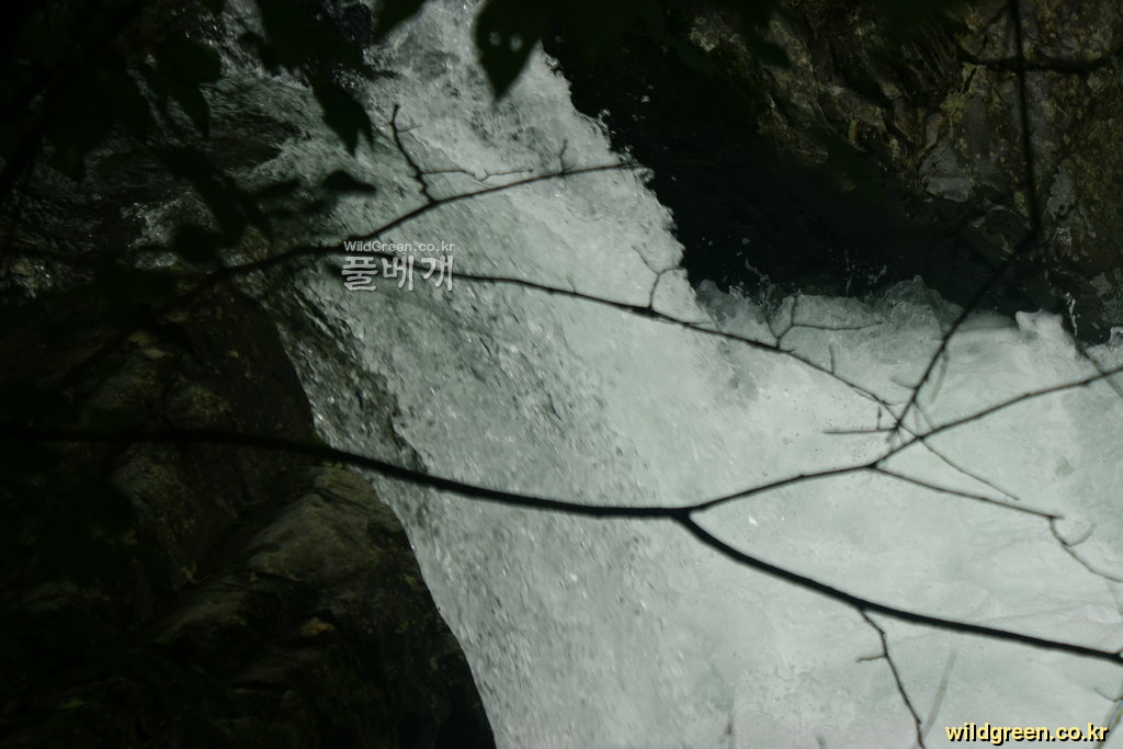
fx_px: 3276
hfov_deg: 19.5
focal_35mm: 105
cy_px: 374
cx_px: 562
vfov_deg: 13.0
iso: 200
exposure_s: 1/250
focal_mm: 70
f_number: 7.1
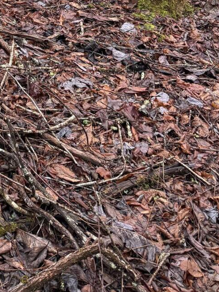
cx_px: -47
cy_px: -126
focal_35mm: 74
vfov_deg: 22.4
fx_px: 625
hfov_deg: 18.8
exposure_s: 1/189
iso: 200
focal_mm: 6.76
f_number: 1.78
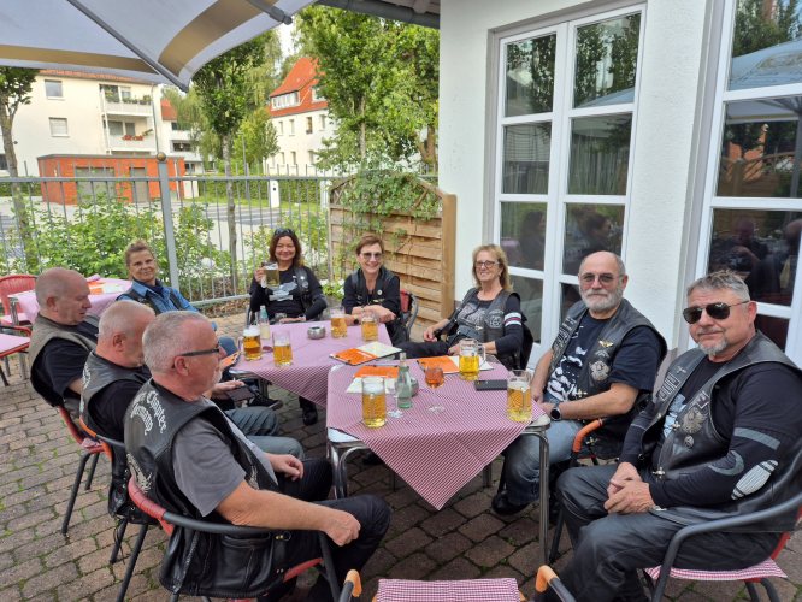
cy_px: 301
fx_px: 533
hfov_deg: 73.9
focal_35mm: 23
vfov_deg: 58.9
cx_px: 401
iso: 25
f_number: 1.8
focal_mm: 5.4
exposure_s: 1/217
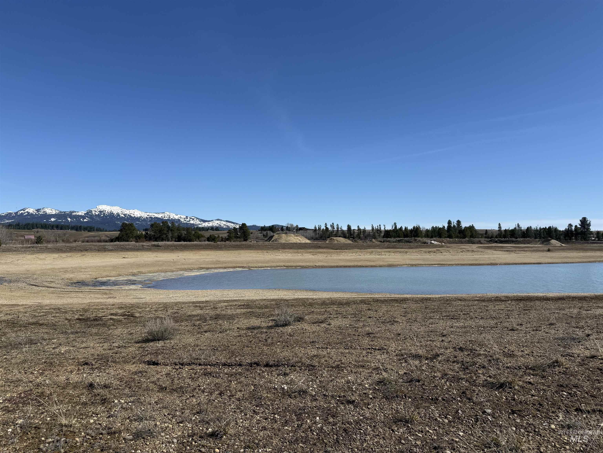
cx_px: 302
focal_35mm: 24
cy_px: 226
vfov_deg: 56.8
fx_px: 418
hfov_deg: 71.6
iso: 80
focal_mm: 6.76
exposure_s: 1/6711
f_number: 1.78
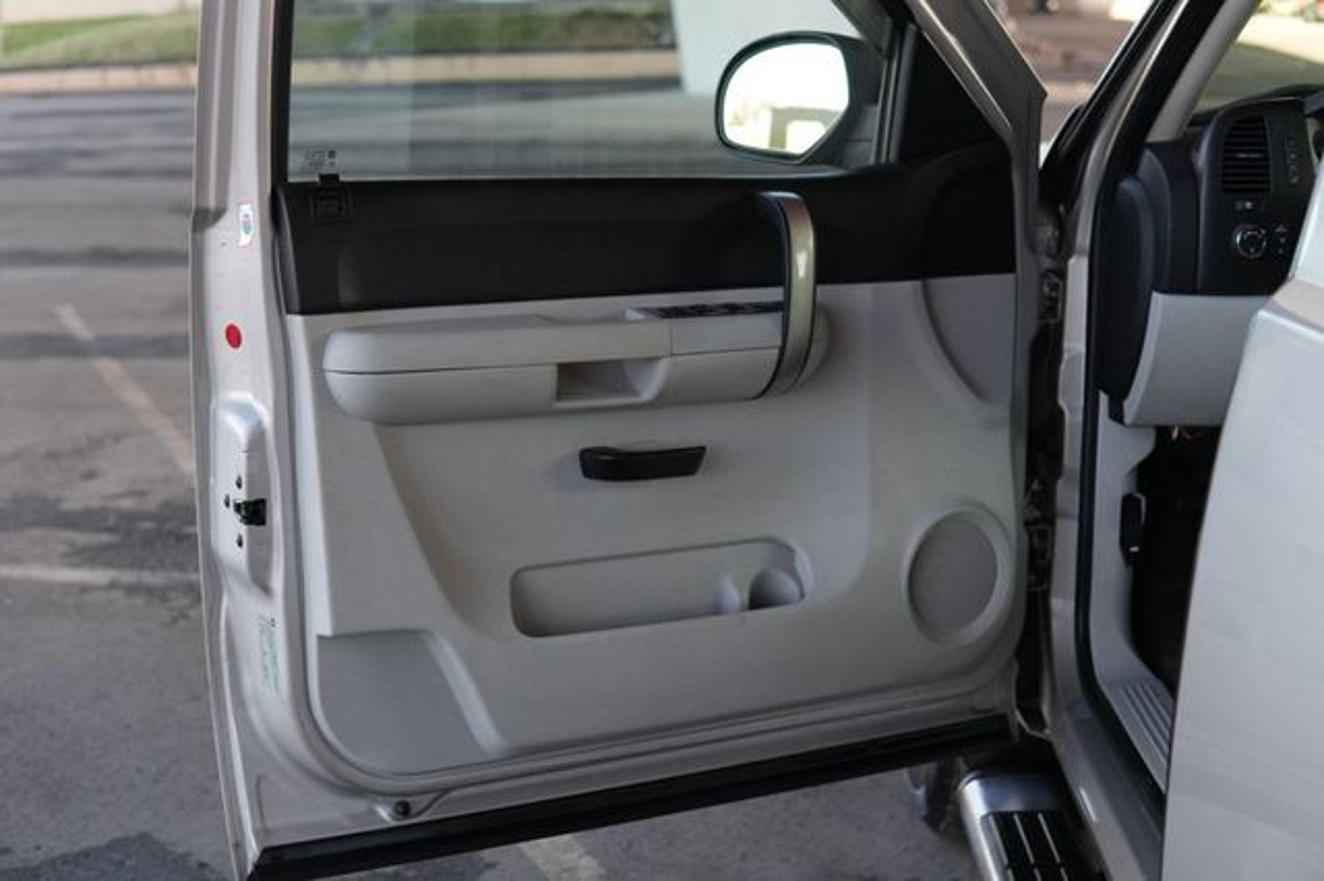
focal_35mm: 45
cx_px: 662
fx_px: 1654
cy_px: 440
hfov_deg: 43.6
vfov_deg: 29.8
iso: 1600
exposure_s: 1/160
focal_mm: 30
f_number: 2.2
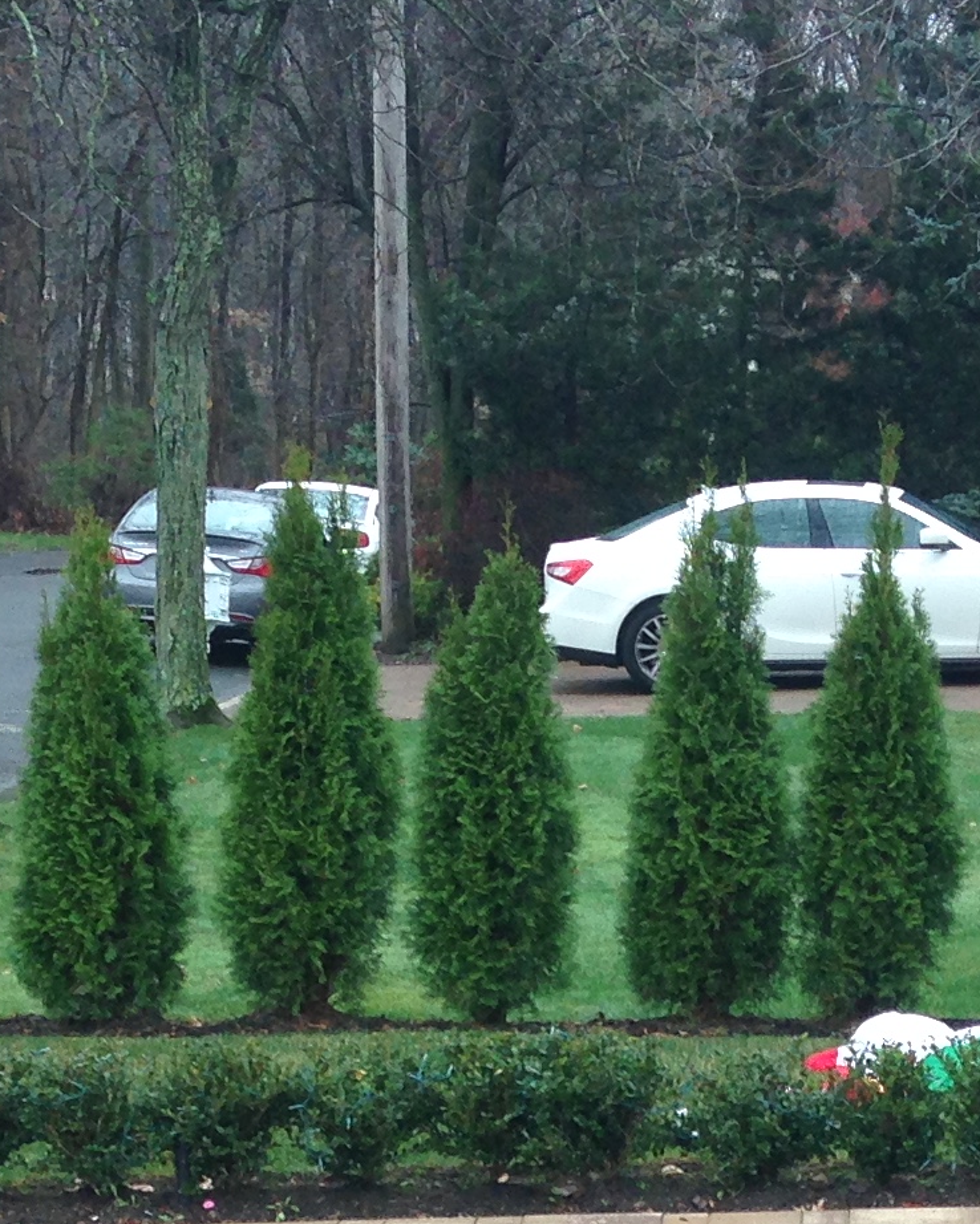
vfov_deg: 16.1
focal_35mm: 114
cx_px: 536
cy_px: 1529
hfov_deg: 13.5
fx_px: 4132
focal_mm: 4.12
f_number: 2.4
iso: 50
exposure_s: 1/120
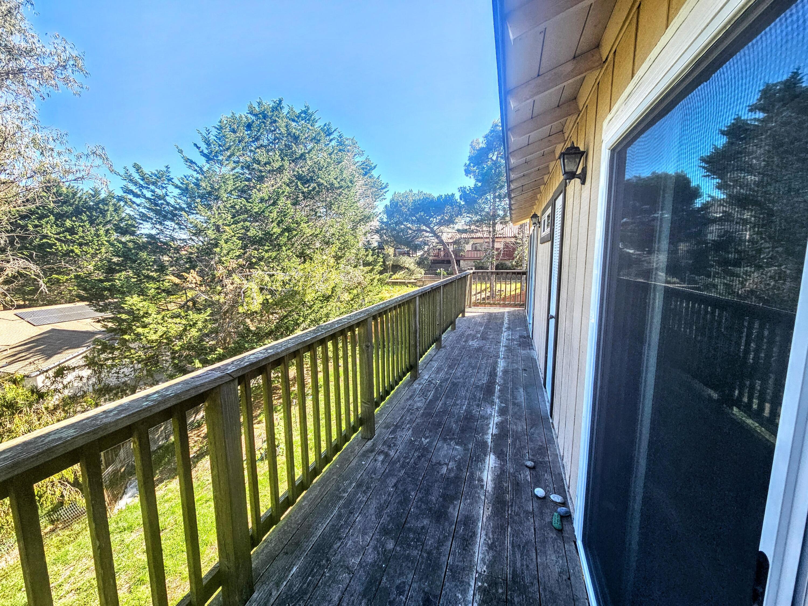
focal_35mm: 13
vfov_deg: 89.9
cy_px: 303
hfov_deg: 106.2
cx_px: 404
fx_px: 303
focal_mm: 2.2
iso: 50
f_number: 2.2
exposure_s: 1/430
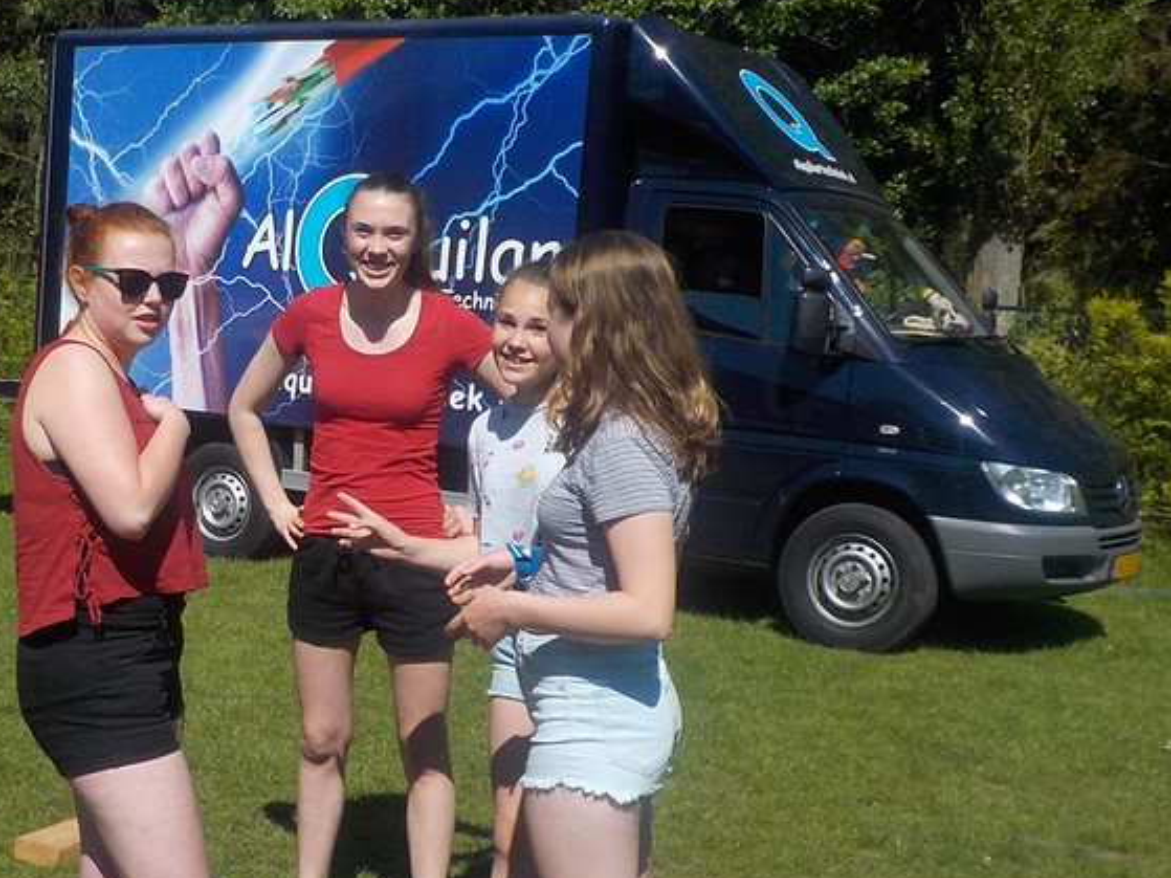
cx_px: 270
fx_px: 1860
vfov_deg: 26.5
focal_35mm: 55
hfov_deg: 34.1
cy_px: 505
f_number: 6.6
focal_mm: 4.1
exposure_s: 1/500
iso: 125
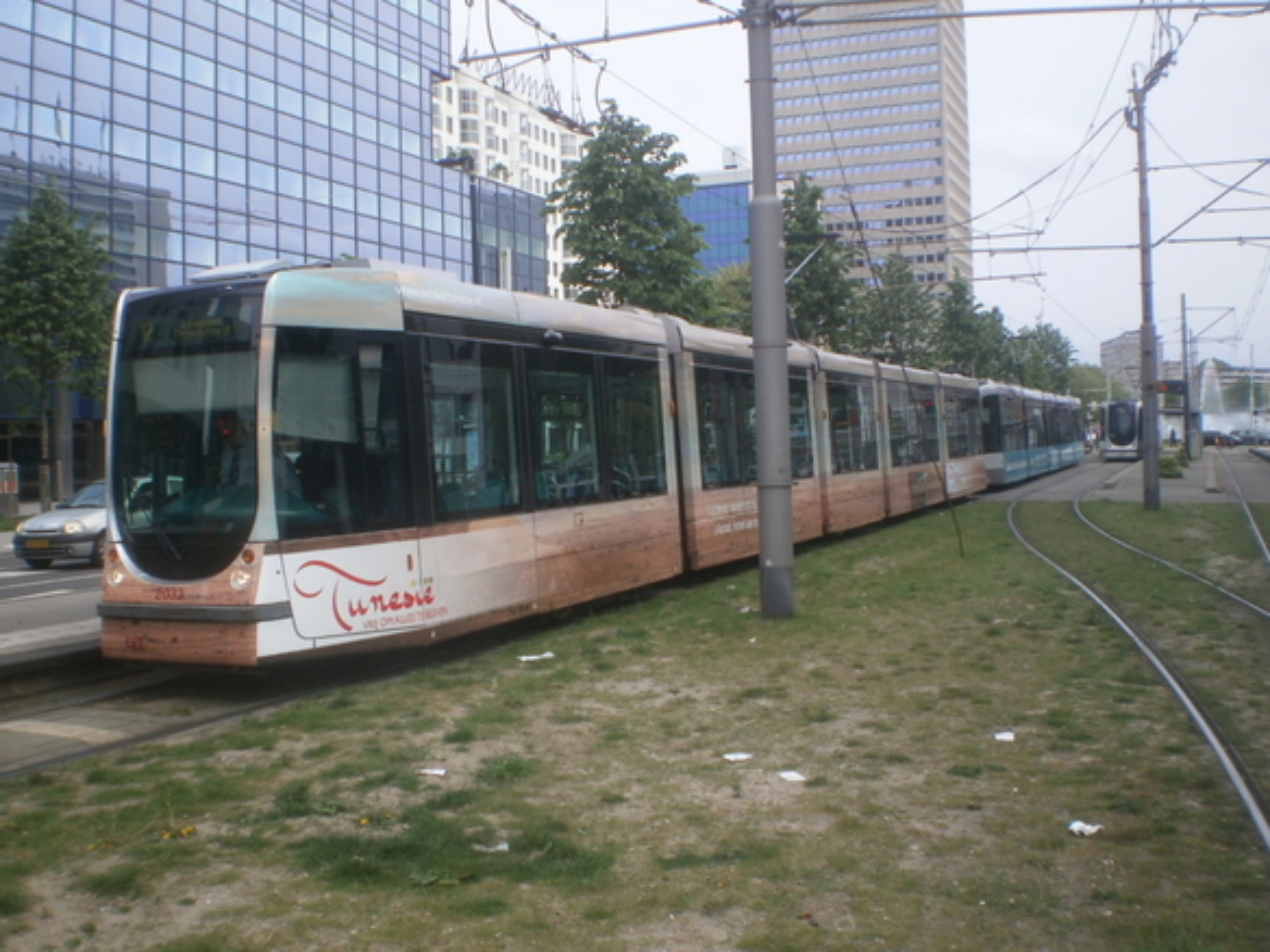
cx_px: 626
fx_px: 1357
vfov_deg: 38.7
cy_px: 472
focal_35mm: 37
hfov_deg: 50.1
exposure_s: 1/400
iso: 100
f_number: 4.6
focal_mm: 6.3
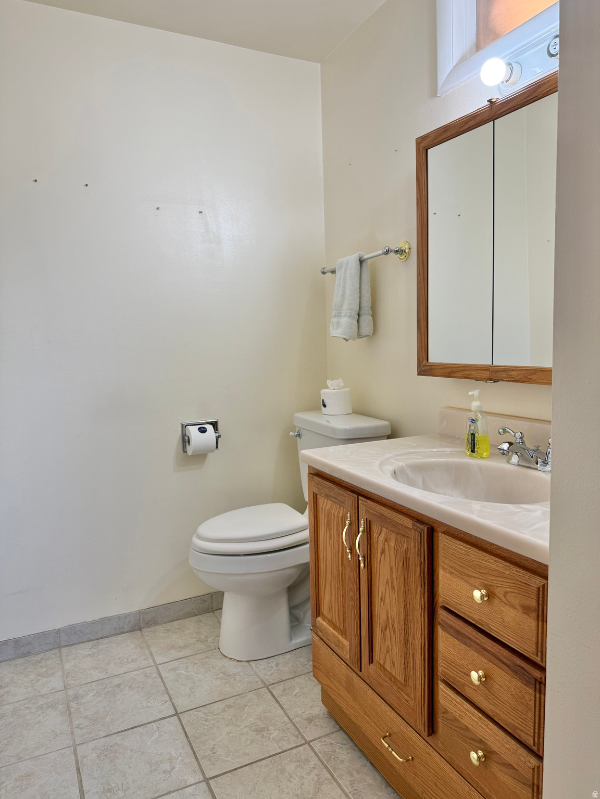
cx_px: 300
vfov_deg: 71.6
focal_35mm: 24
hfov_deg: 56.8
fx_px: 555
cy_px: 400
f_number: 1.78
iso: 100
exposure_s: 1/120
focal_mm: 6.76
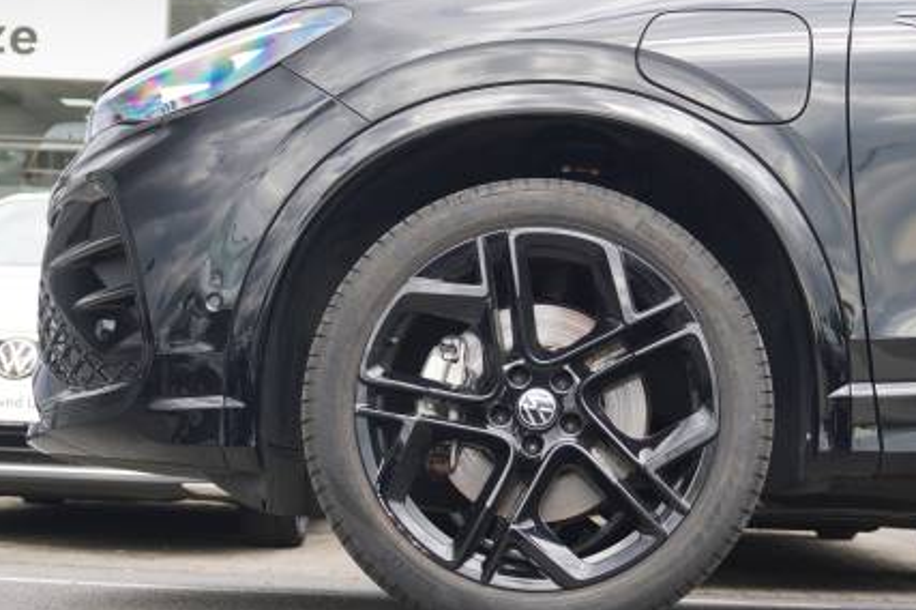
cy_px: 286
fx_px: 1773
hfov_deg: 28.9
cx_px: 498
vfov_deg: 19.5
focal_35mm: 70
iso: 100
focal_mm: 31
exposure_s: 1/60
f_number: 5
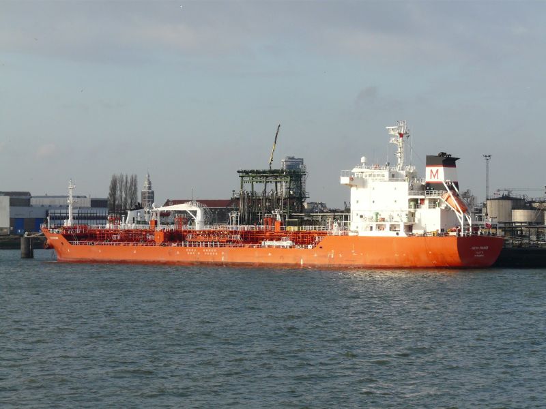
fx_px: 1940
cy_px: 204
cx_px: 273
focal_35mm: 123
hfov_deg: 16.0
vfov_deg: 12.0
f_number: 5.6
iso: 100
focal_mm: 20.2
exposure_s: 1/400
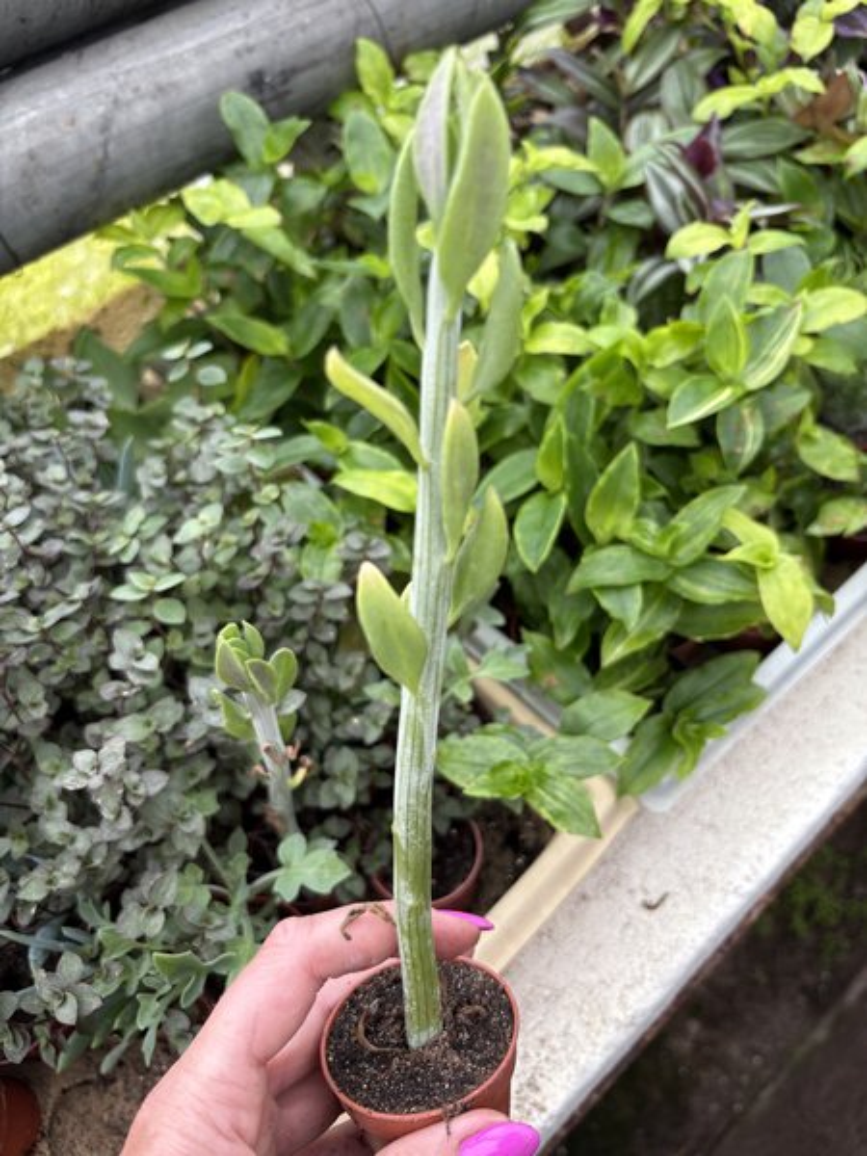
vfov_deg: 67.3
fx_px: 868
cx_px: 434
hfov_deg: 53.1
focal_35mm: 26
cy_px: 578
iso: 100
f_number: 1.6
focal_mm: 5.96
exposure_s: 1/122
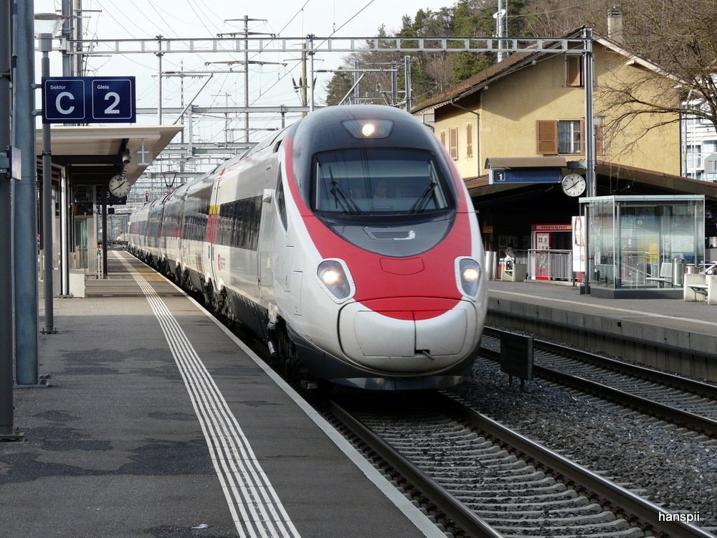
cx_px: 358
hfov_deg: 16.0
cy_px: 269
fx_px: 2548
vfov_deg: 12.0
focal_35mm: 123
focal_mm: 20.2
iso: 100
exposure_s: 1/250
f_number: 5
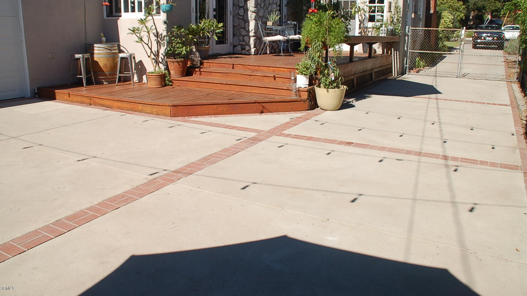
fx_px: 405
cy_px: 121
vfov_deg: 40.0
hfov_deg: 66.1
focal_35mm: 29
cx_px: 268
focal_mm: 18
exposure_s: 1/400
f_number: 10
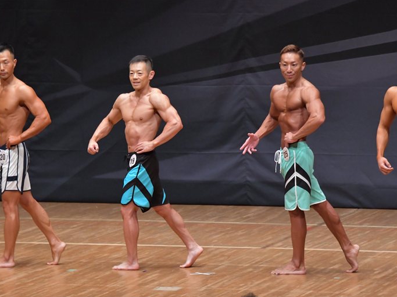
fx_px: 3188
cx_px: 211
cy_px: 148
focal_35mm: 278
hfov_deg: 7.1
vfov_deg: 5.3
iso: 6400
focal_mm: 170
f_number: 5.6
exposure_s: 1/400
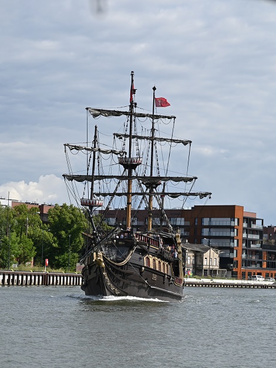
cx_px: 124
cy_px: 185
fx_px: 1085
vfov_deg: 19.3
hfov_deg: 14.5
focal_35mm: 102
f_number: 5.6
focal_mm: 70
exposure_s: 1/2000
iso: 200
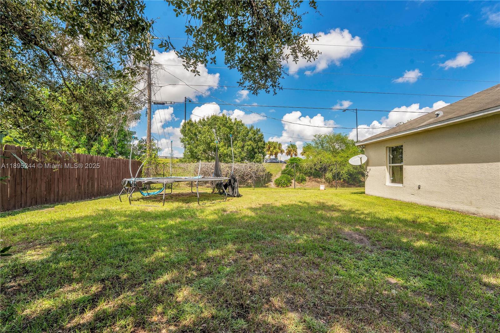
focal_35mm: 14
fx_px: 194
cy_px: 166
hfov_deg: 104.3
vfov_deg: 81.2
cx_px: 250
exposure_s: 1/125
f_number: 9
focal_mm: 14
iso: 100
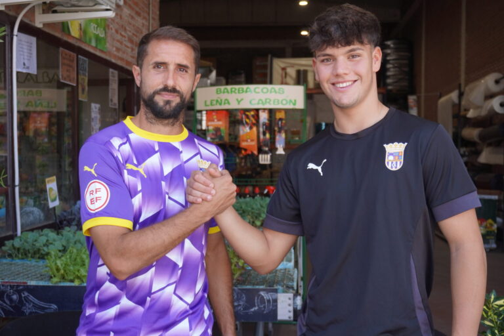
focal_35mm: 50
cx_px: 252
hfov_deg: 40.0
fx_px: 693
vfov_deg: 27.3
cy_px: 168
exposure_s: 1/160
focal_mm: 33
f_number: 5
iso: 320
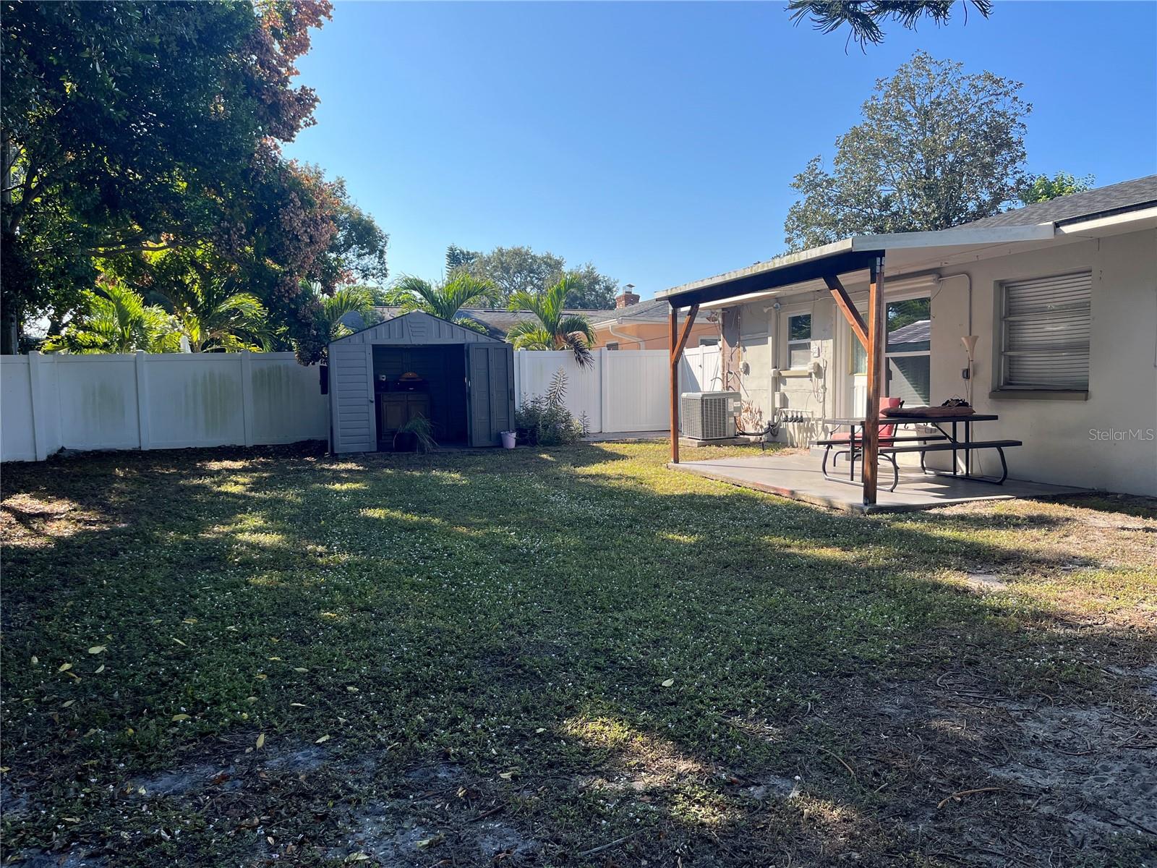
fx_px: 869
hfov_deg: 67.3
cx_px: 578
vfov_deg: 53.1
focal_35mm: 26
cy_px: 434
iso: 50
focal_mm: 5.1
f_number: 1.6
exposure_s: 1/1695
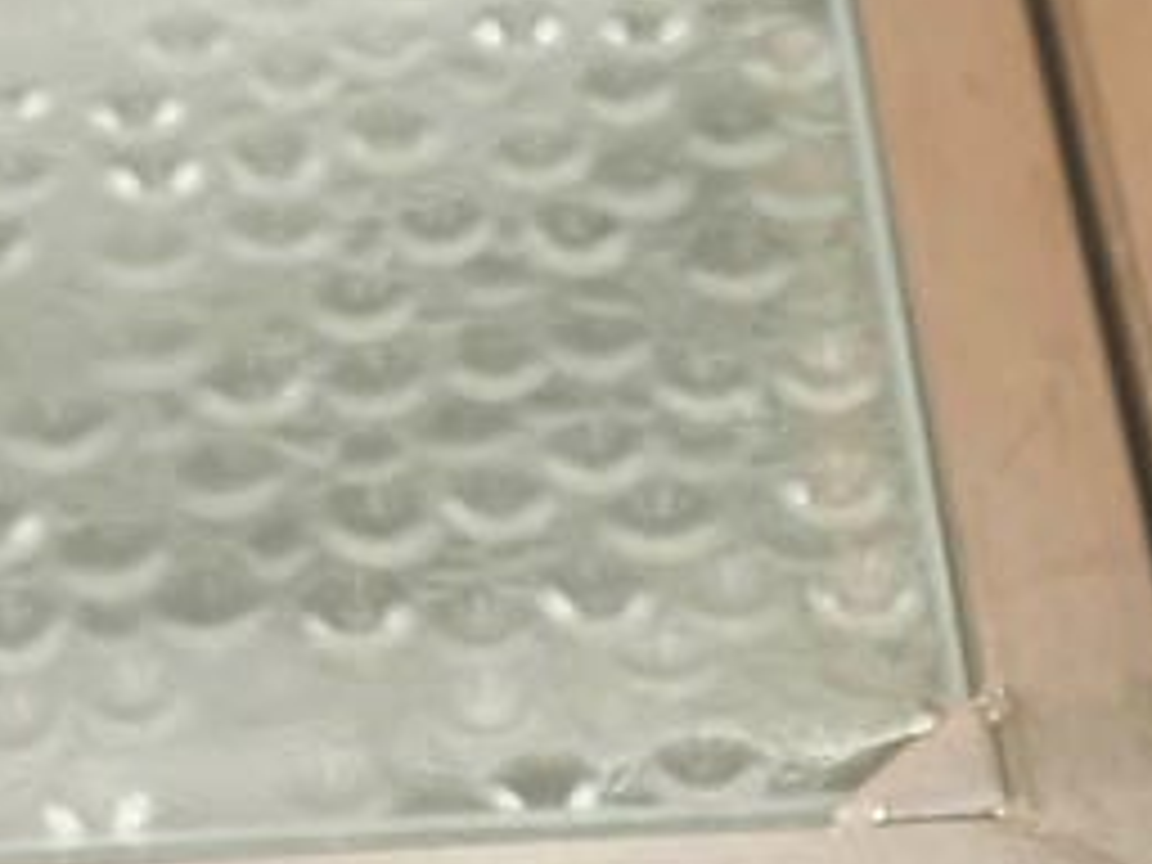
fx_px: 3594
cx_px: 1076
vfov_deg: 12.2
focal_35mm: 108
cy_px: 1701
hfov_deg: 17.9
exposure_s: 1/60.1
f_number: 2
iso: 640
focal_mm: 8.72
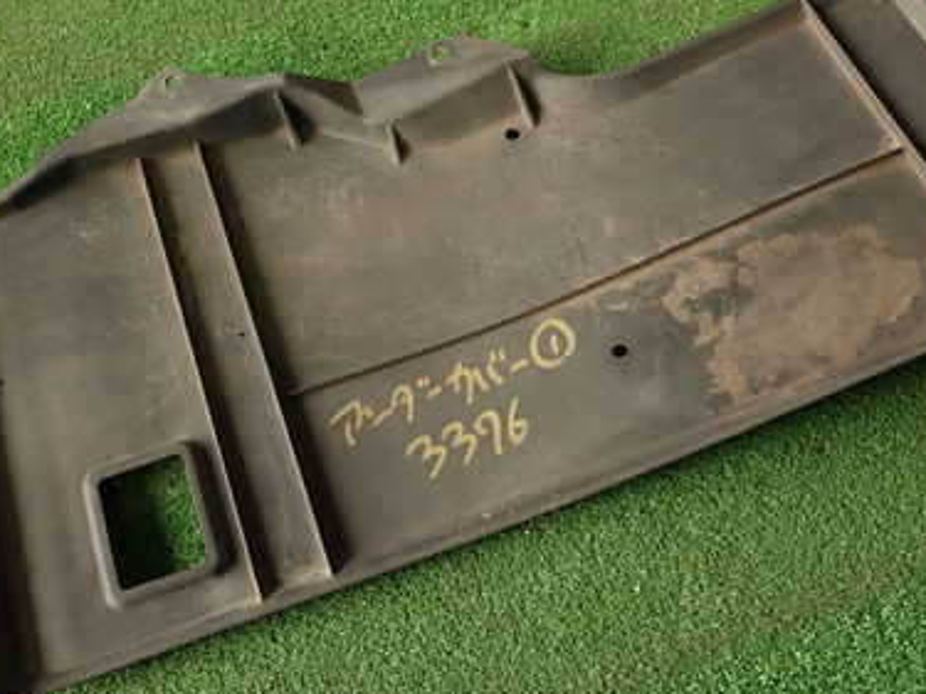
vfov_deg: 35.9
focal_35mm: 40
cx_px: 432
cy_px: 319
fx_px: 1070
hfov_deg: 46.8
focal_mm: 4.5
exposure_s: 1/60
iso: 160
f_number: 2
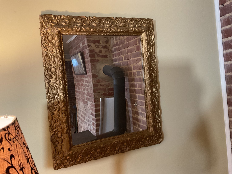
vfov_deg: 48.2
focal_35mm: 29
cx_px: 116
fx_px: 194
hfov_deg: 61.7
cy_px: 87
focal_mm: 3
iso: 320
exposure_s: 1/40
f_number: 1.8
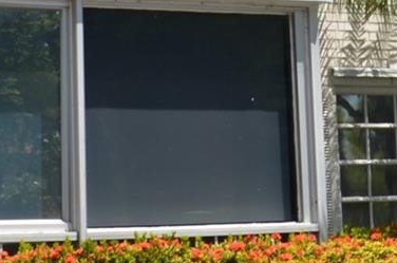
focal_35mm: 147
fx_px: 1618
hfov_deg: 14.0
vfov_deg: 8.8
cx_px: 232
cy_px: -257
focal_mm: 18
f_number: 8
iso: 100
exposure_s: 1/250
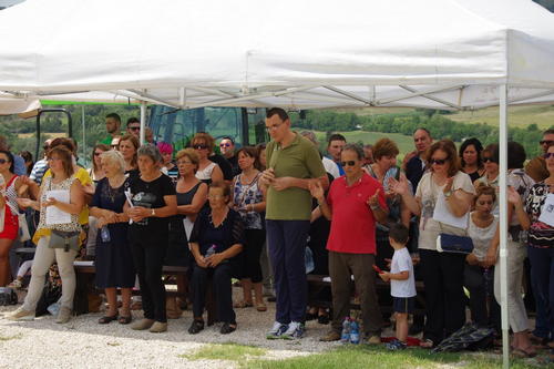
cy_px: 184
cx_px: 277
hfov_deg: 25.7
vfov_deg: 17.3
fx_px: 1215
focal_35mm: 79
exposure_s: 1/320
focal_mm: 53
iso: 400
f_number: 11
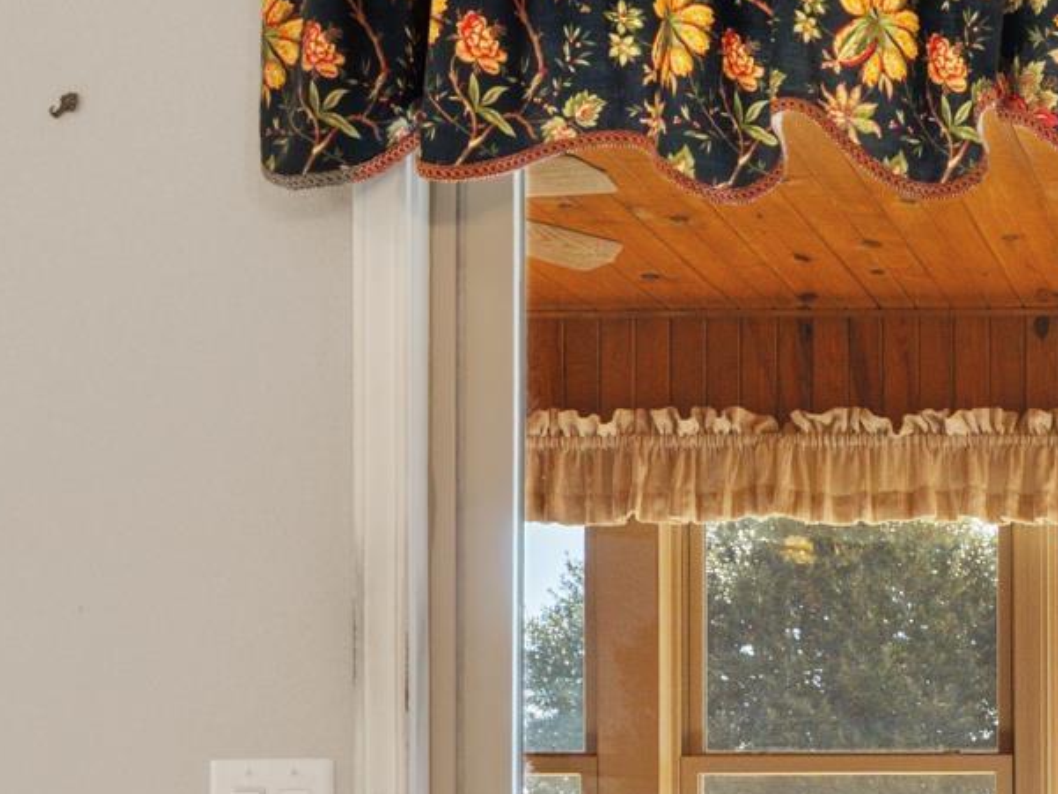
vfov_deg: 17.9
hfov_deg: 22.1
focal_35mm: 80
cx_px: 1333
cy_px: 777
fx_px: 2458
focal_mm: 13.4
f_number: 9
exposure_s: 1/60
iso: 200
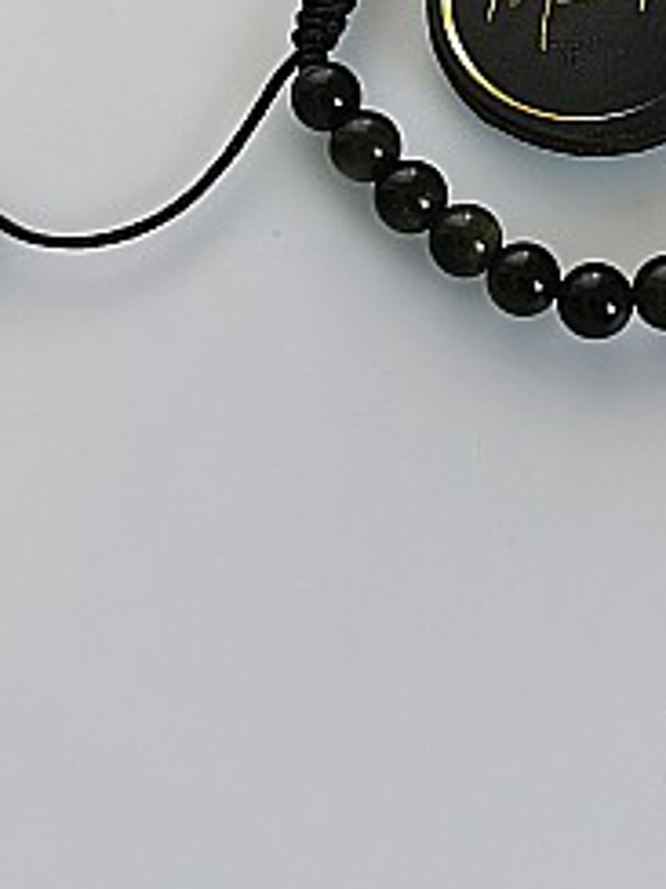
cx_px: 433
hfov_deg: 20.9
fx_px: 1796
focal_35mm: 70
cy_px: 87
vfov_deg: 26.8
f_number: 1.6
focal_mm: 5.56
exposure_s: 1/50
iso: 125
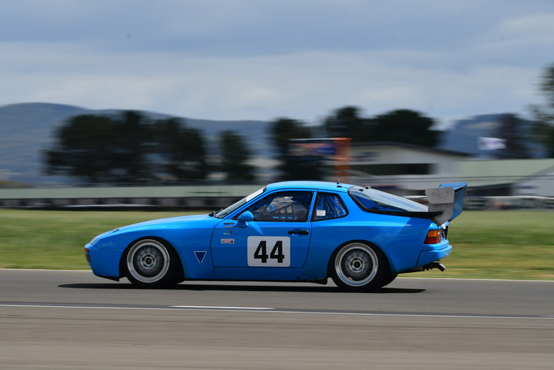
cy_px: 185
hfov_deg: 6.9
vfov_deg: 4.6
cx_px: 277
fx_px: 4618
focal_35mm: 300
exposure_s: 1/200
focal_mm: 200
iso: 100
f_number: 11
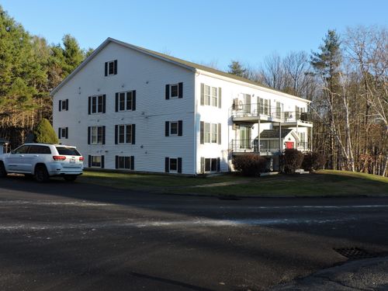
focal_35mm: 33
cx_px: 194
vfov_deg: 42.9
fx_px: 370
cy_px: 146
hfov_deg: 55.4
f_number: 3.2
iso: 100
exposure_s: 1/400
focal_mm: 5.9
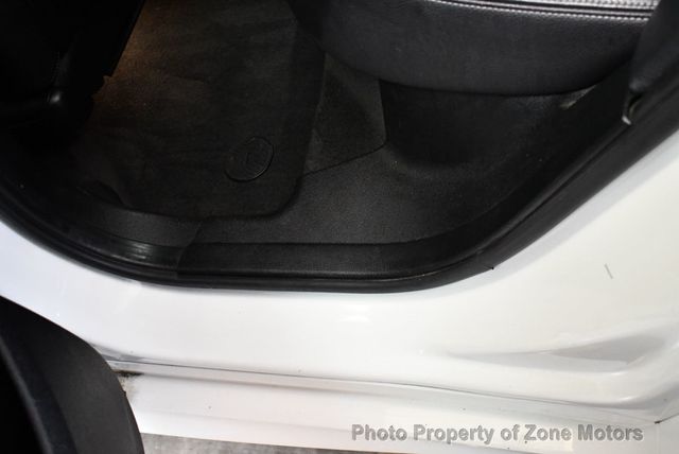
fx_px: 831
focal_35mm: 44
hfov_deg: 44.5
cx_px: 340
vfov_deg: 30.6
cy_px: 227
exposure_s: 1/60
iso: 3600
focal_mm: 22
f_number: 3.8
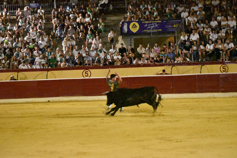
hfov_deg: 17.5
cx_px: 118
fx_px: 770
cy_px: 79
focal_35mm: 117
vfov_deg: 11.7
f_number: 5
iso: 25600
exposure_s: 1/400
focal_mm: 78
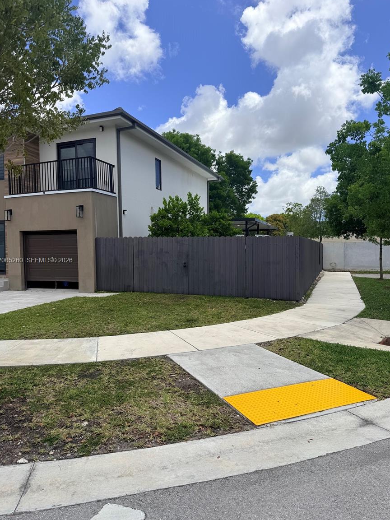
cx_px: 192
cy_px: 261
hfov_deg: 54.9
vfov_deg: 69.4
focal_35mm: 25
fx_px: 376
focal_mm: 6.76
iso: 80
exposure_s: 1/5319
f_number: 1.78
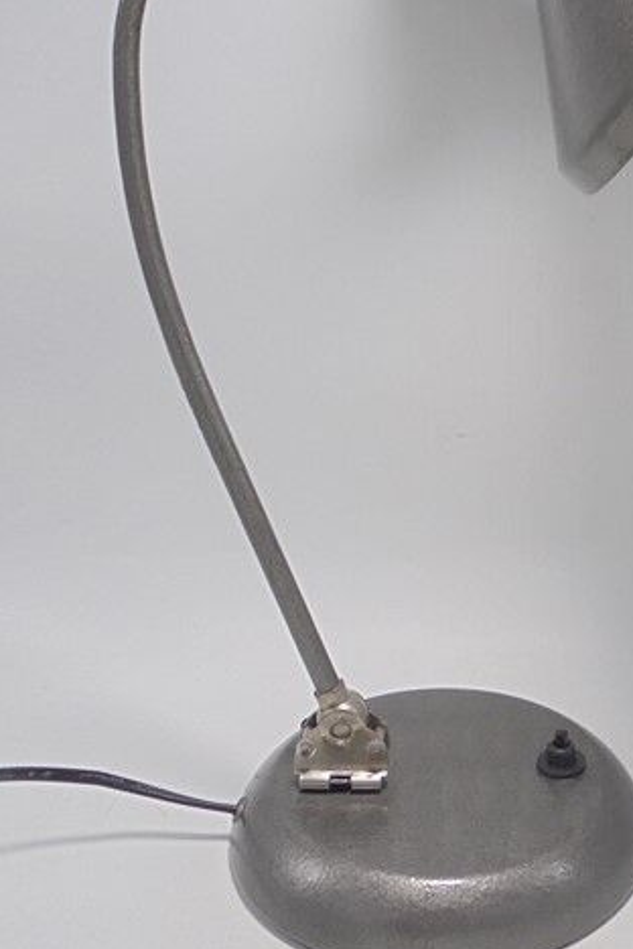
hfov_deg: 19.8
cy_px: 247
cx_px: 520
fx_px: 1793
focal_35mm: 68
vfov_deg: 29.2
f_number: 4
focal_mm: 6.1
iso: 100
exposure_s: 1/60
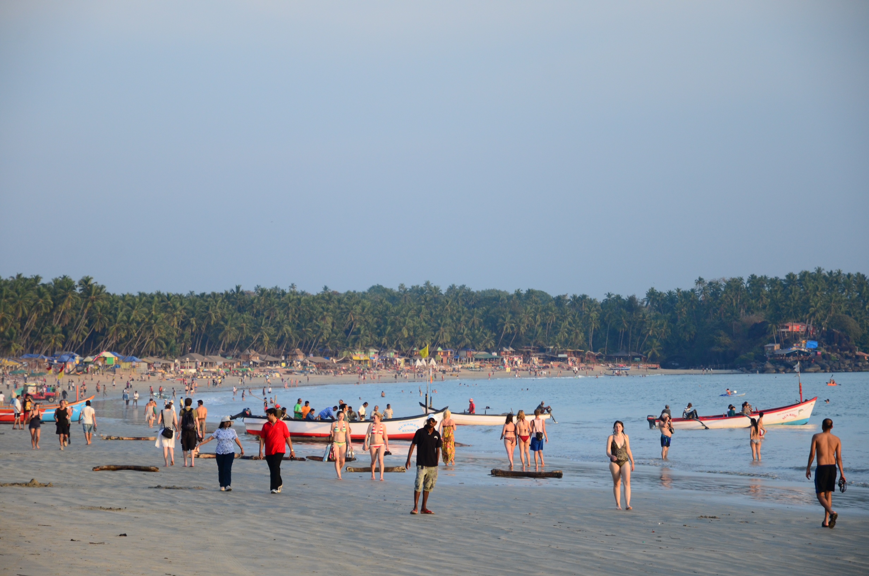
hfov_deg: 16.1
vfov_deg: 10.7
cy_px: 288
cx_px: 434
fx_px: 3071
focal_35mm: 128
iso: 400
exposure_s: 1/125
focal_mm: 85
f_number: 5.6
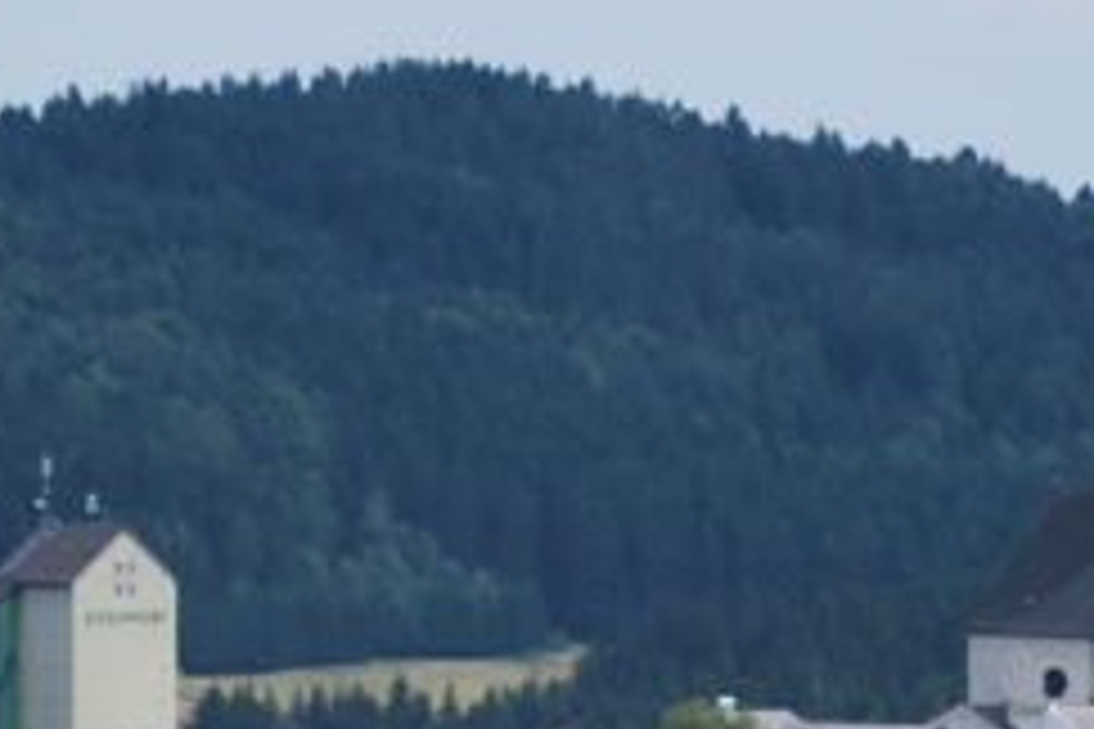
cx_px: 1229
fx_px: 15836
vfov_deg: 2.6
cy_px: 468
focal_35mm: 521
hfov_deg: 3.9
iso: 100
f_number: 8
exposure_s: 1/250
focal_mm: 55
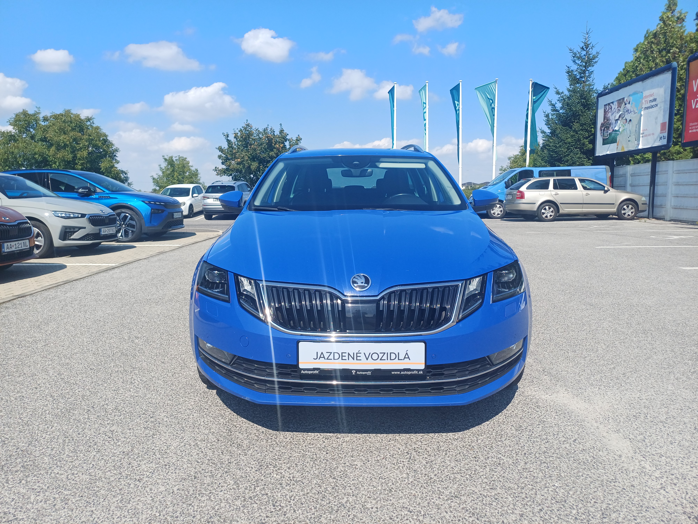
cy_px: 262
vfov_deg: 54.9
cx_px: 349
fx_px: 504
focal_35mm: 25
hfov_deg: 69.4
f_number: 1.8
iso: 50
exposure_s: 1/1095
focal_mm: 4.65
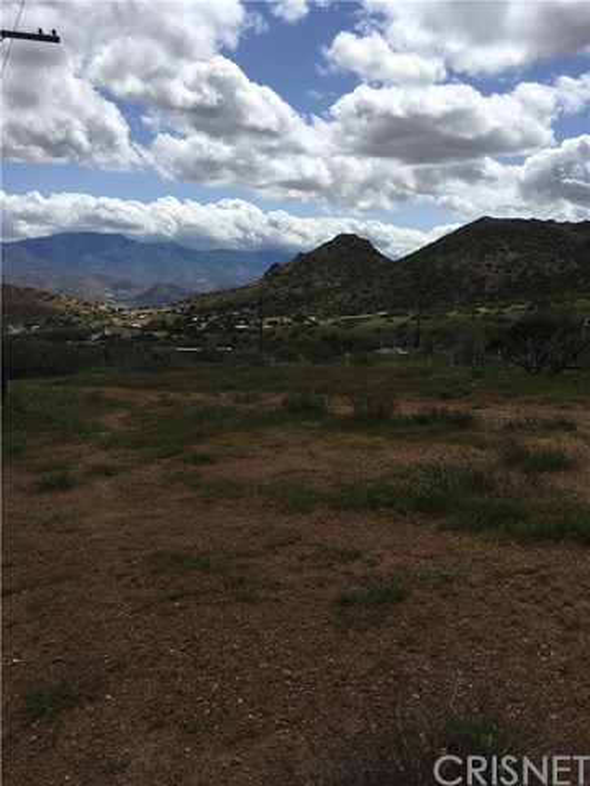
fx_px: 659
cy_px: 393
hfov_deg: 48.2
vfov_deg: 61.7
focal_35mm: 29
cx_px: 295
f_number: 2.2
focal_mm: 4.15
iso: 25
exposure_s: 1/3077
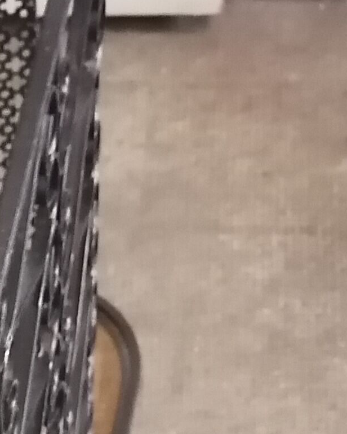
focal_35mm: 137
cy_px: 607
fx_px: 1757
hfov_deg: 10.9
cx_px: -159
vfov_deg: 13.4
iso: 2000
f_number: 1.8
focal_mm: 5.3
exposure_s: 1/14.3
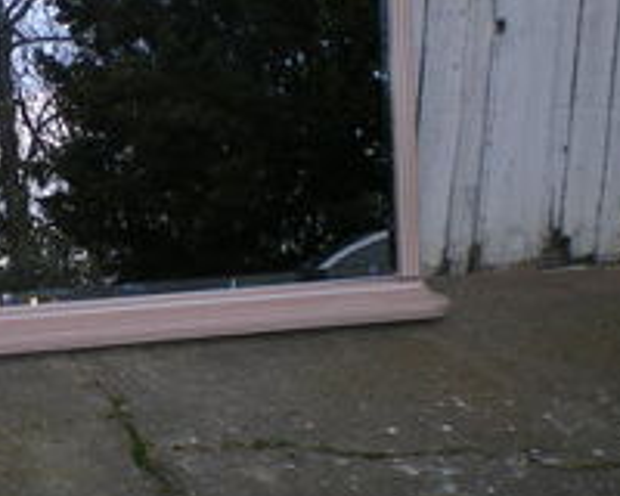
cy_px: 133
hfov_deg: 21.1
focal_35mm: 89
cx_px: 71
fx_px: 1633
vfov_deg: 17.2
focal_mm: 6.3
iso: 64
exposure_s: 1/250
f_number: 4.6
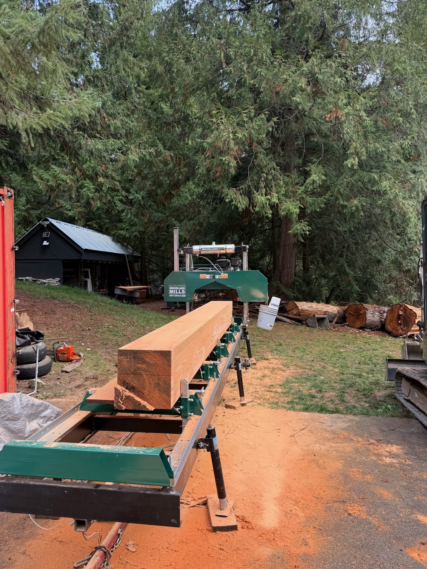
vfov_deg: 69.4
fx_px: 411
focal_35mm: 25
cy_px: 275
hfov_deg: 54.9
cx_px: 207
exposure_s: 1/176
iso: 64
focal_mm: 6.76
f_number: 1.78
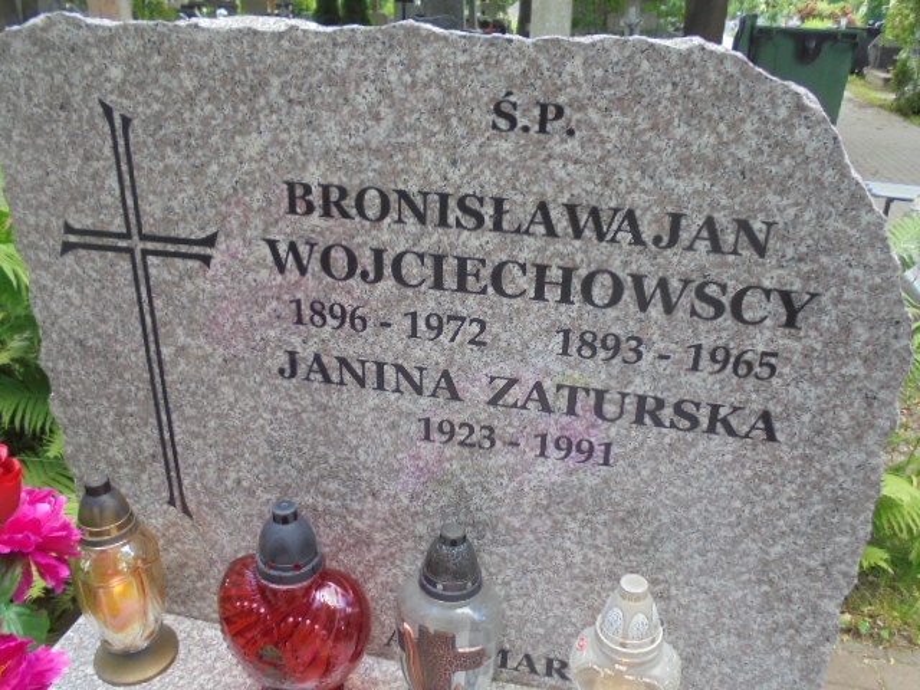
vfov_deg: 48.2
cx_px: 460
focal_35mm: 29
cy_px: 345
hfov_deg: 61.7
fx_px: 771
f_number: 3.7
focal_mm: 5.3
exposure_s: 1/40
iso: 100
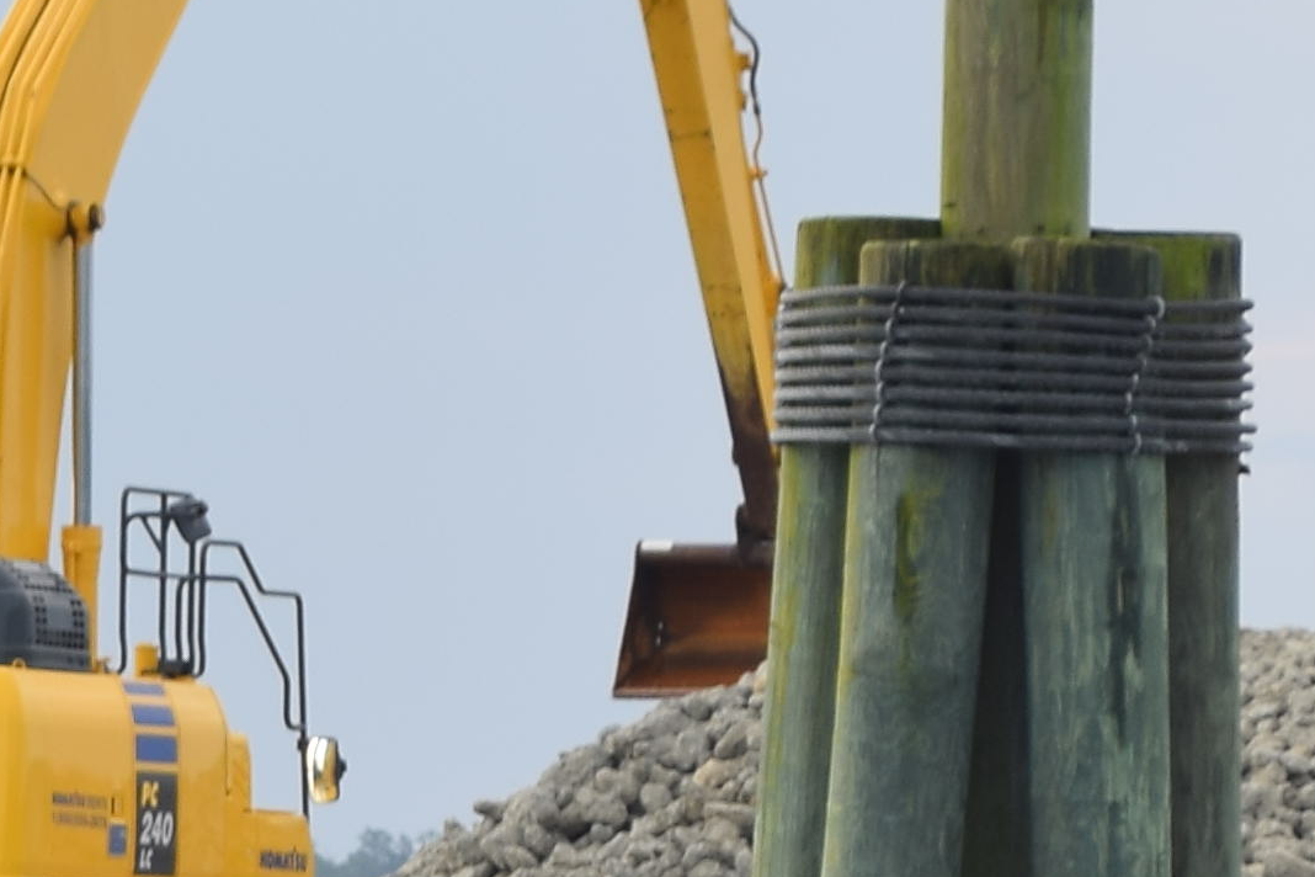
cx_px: 1363
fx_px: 21550
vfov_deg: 2.3
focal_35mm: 590
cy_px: 803
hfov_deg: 3.5
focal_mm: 70
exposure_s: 1/80
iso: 100
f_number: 5
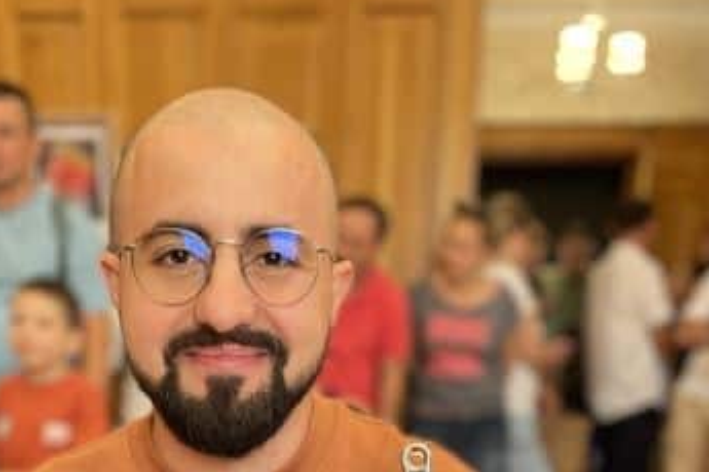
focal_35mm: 47
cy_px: 597
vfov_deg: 25.2
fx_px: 926
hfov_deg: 41.9
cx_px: 319
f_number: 1.6
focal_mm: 4.2
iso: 200
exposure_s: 1/50
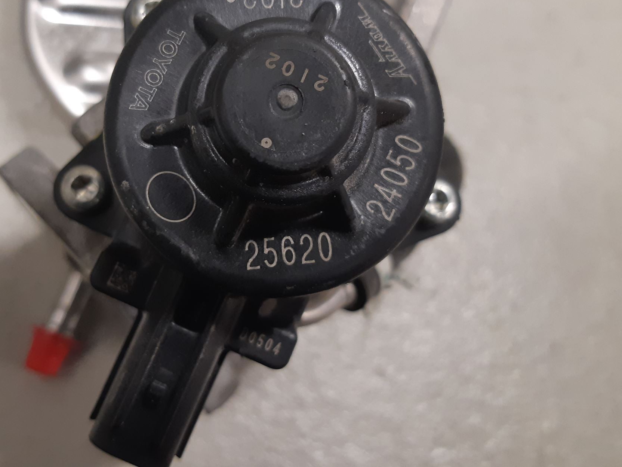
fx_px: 575
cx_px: 251
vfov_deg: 44.1
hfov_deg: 56.4
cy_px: 206
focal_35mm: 32
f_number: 1.7
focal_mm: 3.93
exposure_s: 1/50
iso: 160
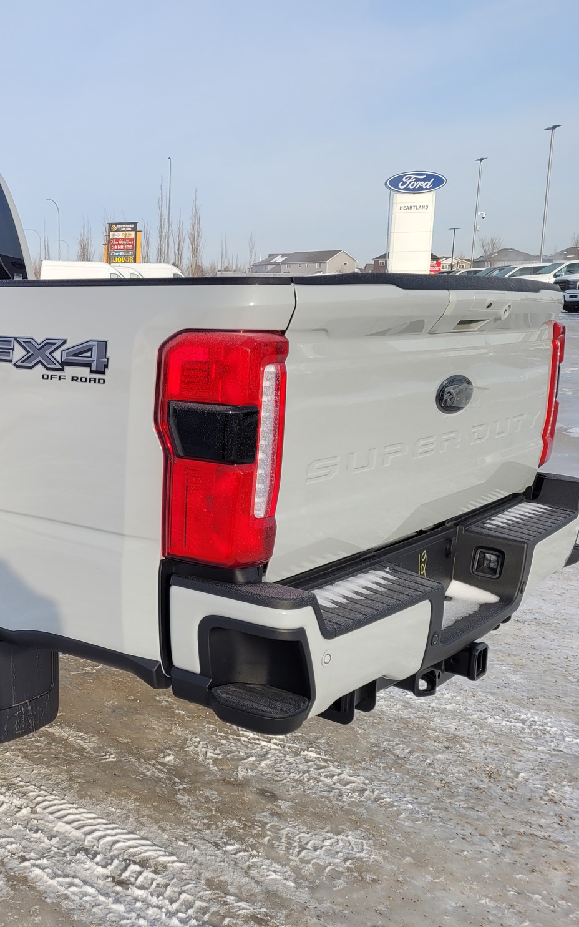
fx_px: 959
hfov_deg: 30.6
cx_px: -29
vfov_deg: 51.5
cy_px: 459
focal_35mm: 38
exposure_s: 1/1904
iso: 40
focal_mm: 5.4
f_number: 1.8
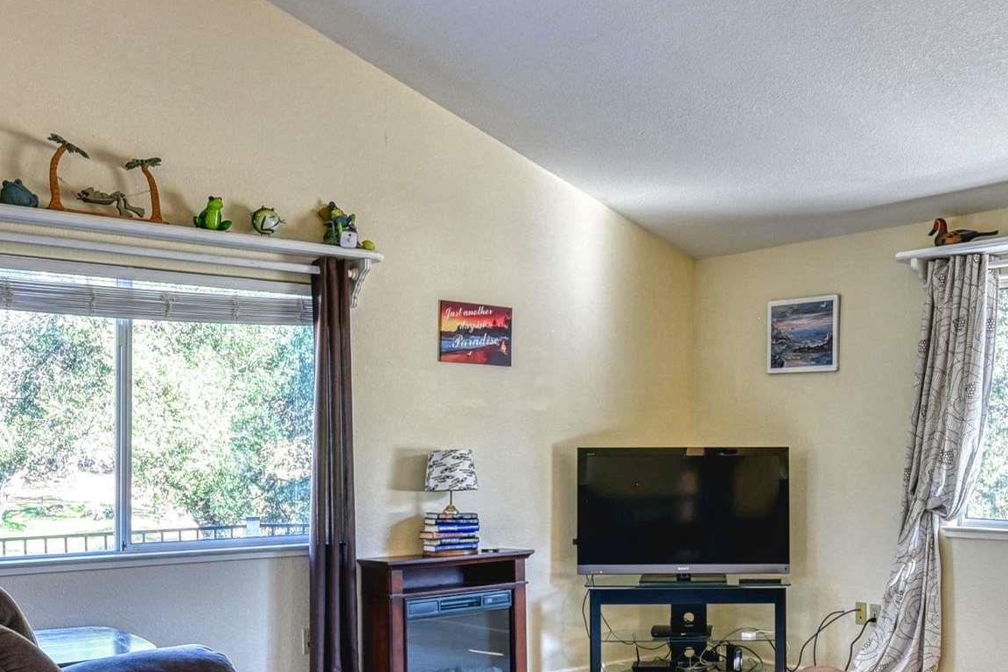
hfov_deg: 47.4
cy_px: 444
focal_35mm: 40
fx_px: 1120
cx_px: 701
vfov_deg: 33.1
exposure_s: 1/3.33
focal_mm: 15
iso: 400
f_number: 11
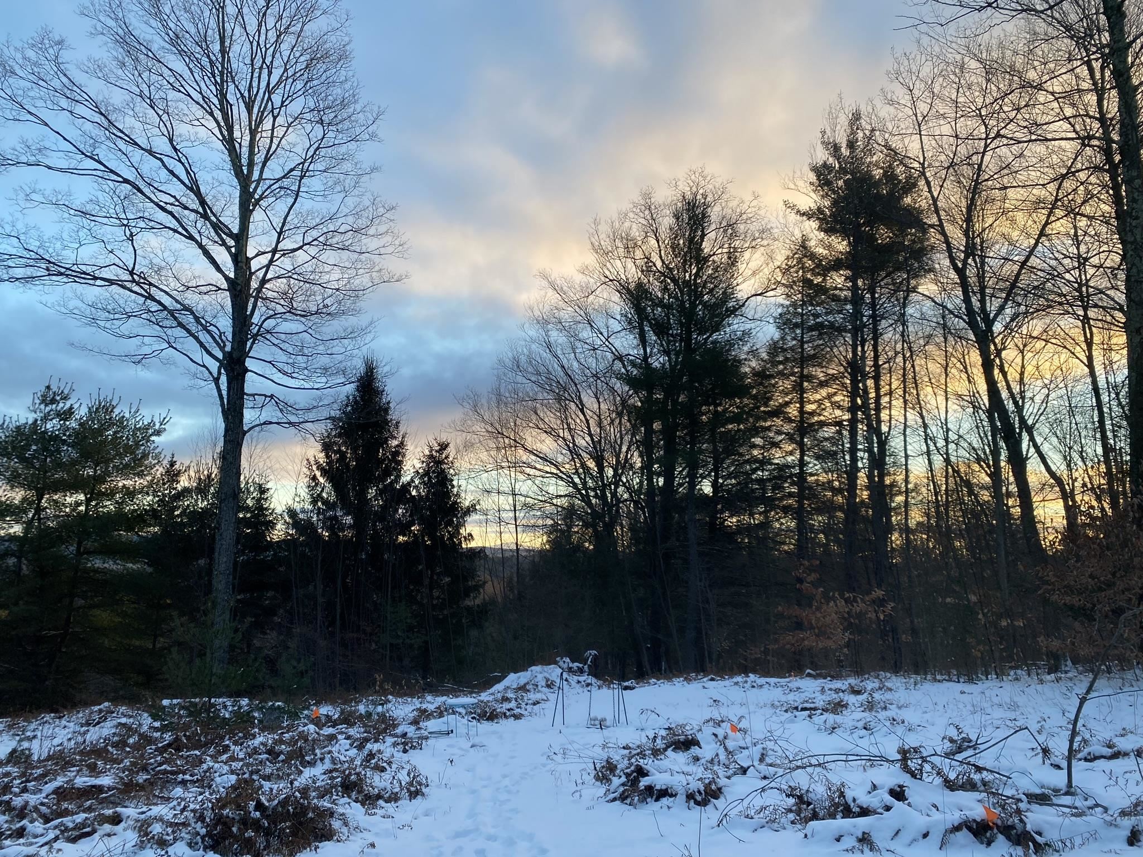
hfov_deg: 67.3
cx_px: 572
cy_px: 428
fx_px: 859
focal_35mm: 26
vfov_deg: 53.1
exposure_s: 1/347
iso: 32
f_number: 1.8
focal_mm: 4.25
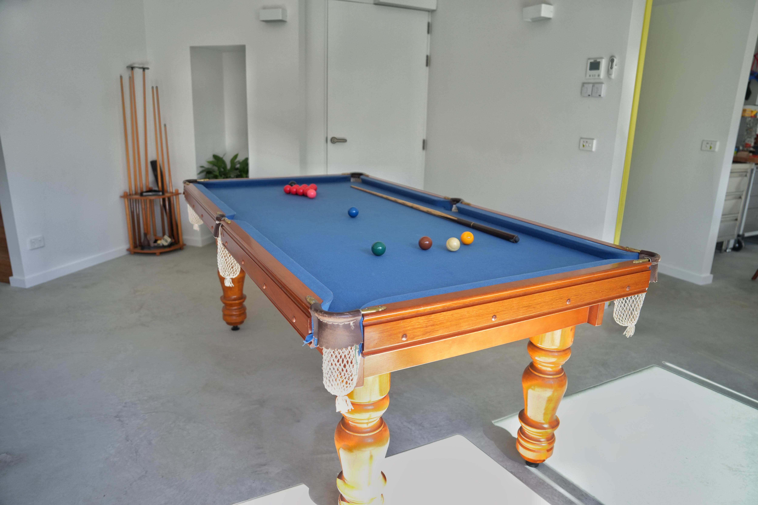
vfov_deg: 53.1
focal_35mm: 24
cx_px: 379
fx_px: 505
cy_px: 252
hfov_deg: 73.7
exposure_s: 1/640
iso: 800
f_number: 2.8
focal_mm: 24
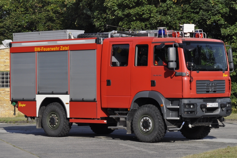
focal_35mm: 105
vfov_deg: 13.0
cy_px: 79
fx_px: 691
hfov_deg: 19.5
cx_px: 118
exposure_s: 1/1250
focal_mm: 70
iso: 500
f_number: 9
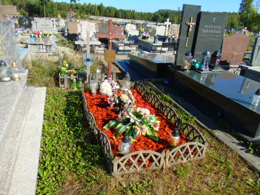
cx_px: 130
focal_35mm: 25
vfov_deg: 54.9
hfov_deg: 69.4
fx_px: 188
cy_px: 98
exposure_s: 1/640
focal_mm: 4.4
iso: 80
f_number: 3.4
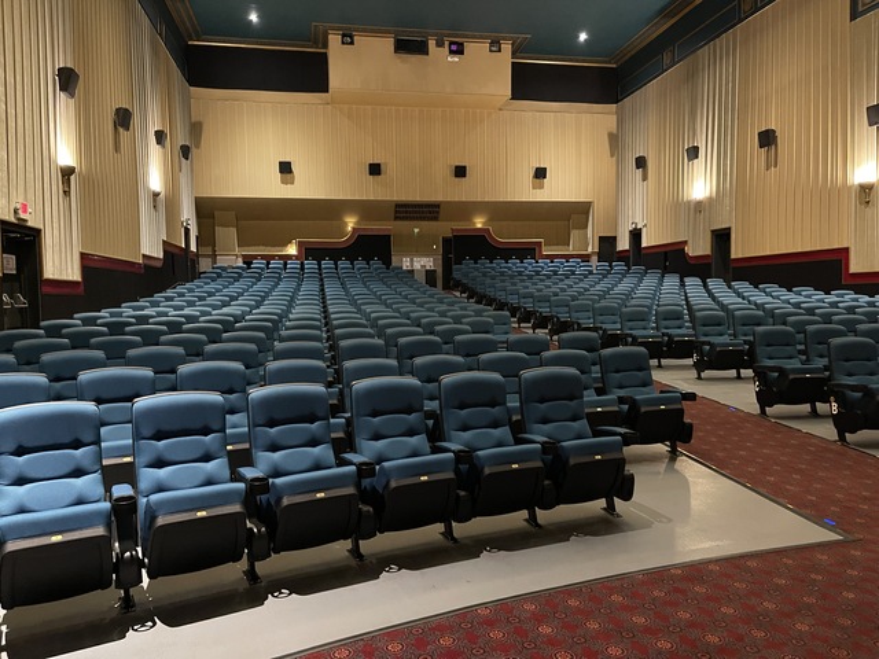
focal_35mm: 25
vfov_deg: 54.9
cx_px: 440
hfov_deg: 69.4
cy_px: 330
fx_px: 635
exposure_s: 1/30
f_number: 1.6
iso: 800
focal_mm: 5.1
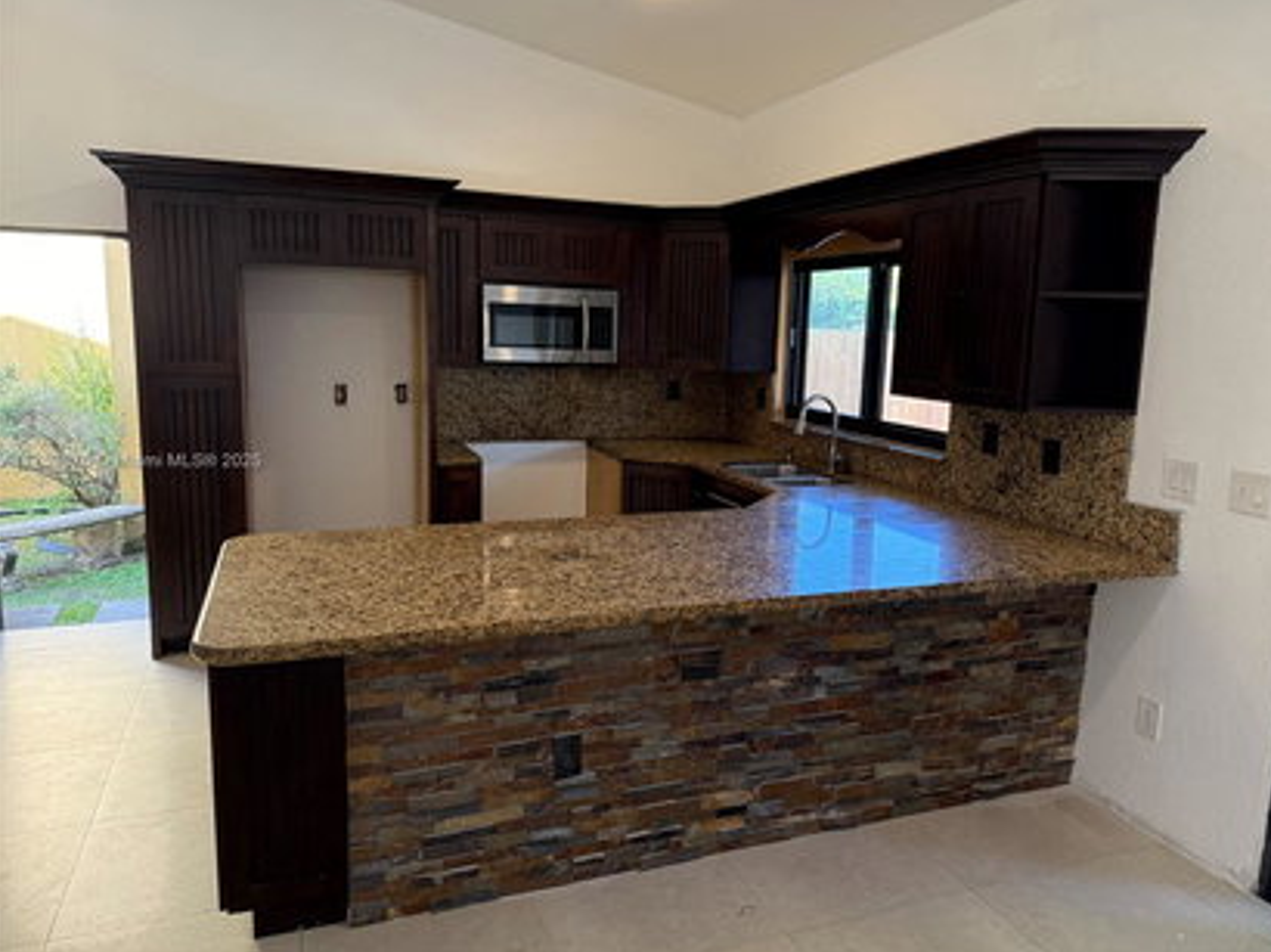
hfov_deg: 69.4
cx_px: 659
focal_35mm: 25
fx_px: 917
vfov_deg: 54.8
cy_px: 462
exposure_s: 1/120
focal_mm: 6.76
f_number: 1.78
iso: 320
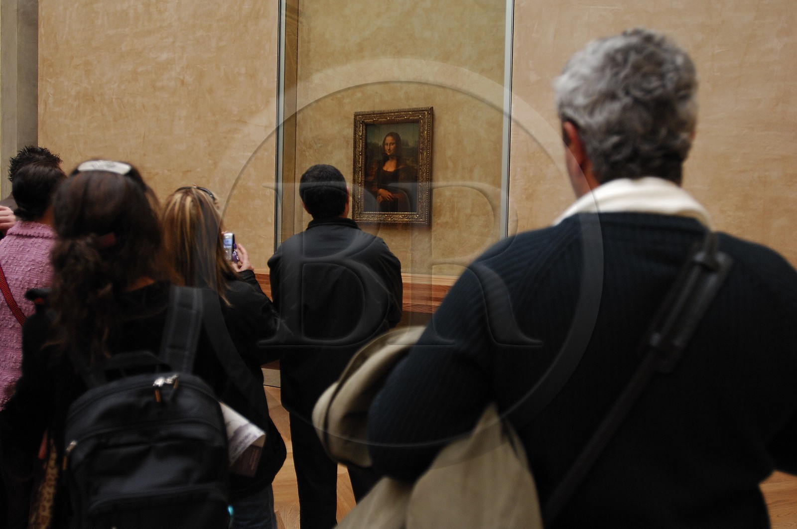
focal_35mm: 30
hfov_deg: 62.0
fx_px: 663
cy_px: 264
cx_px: 398
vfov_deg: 43.5
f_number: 2.8
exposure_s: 1/60
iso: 400
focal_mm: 20
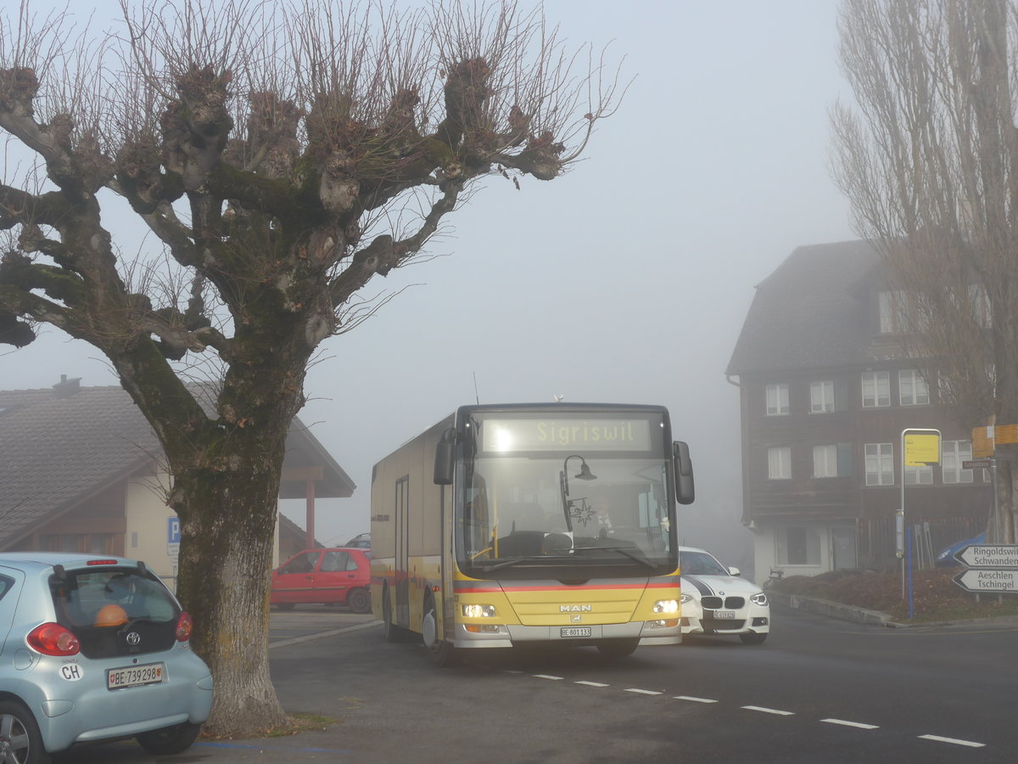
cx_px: 509
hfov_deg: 36.8
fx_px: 1529
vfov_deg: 28.0
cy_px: 382
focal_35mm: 52
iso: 80
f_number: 3.3
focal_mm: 10.7
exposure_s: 1/500
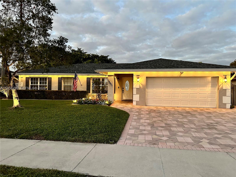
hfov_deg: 71.6
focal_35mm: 24
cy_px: 88
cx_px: 118
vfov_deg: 56.8
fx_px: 164
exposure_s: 1/40
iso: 800
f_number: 1.78
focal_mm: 6.86
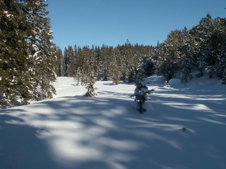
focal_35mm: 35
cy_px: 84
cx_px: 113
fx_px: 229
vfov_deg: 40.7
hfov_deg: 52.6
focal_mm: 5.86
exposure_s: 1/250
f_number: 8
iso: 50
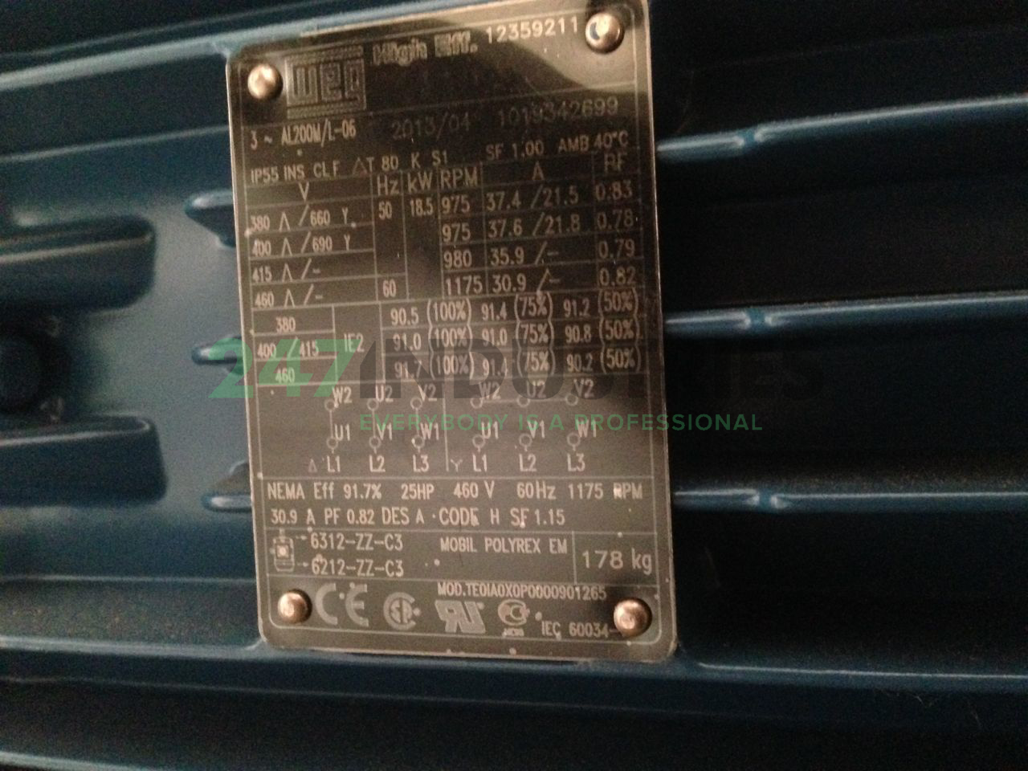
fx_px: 980
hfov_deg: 55.4
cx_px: 514
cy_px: 386
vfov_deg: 42.9
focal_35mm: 33
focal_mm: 4.12
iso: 800
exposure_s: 1/15
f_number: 2.4
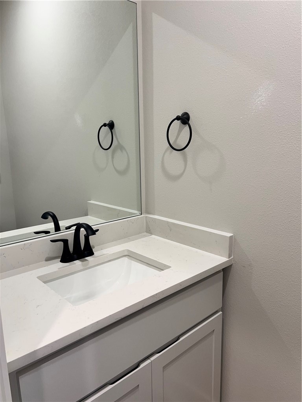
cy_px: 201
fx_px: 302
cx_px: 151
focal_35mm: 26
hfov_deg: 53.1
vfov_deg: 67.3
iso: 80
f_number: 1.5
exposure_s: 1/120
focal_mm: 5.7
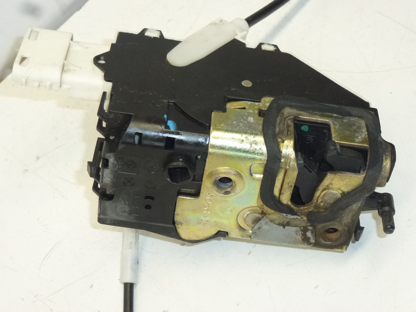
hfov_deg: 30.3
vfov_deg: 22.9
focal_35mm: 64
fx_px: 769
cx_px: 217
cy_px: 151
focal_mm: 10.9
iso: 400
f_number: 4.5
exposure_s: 1/160
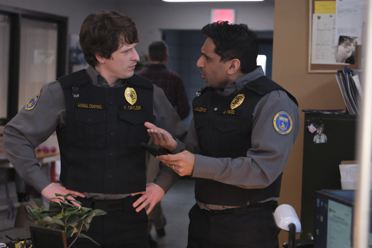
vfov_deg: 14.4
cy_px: 124
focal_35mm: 95
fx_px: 982
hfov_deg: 21.5
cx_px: 186
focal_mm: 63.4
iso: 10000
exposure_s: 1/200
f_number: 2.8
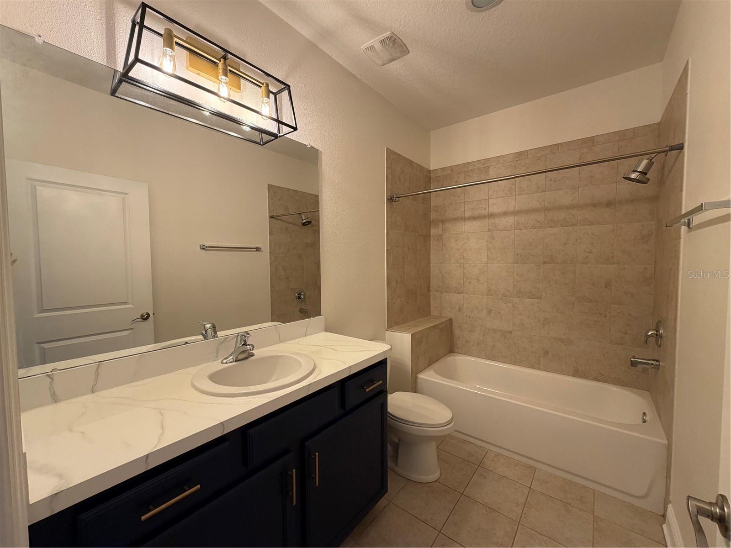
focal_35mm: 14
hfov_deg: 102.1
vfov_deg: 85.7
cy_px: 274
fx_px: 296
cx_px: 366
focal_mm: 2.22
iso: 200
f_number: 2.2
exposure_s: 1/60
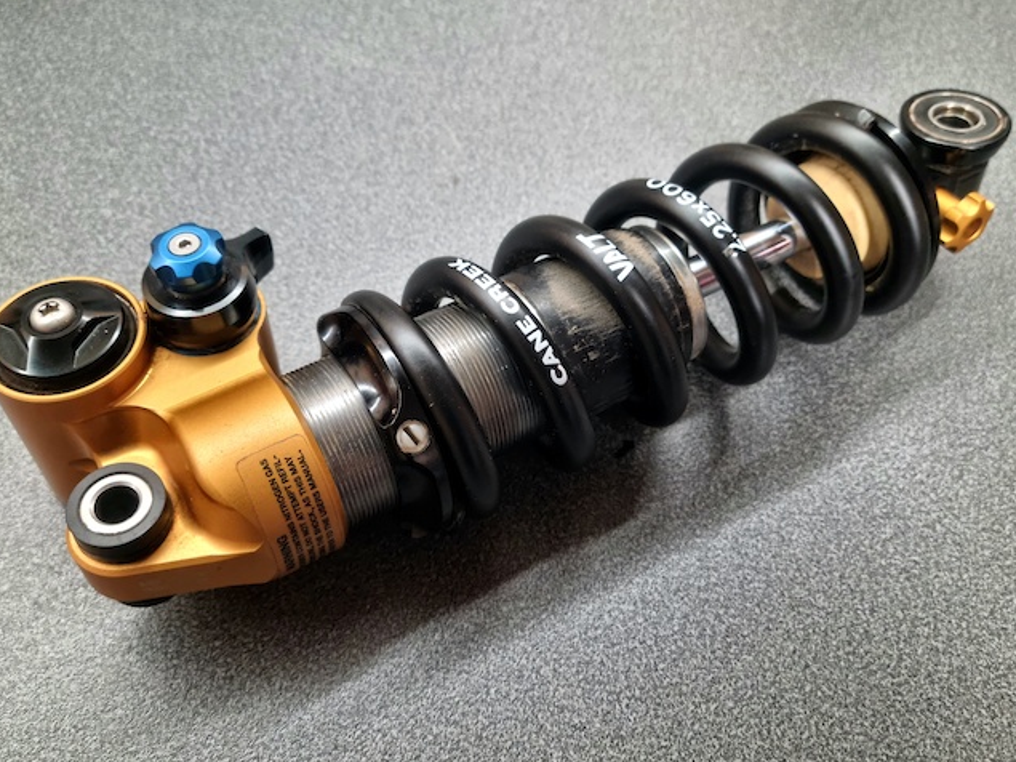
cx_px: 504
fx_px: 998
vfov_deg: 41.8
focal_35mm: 34
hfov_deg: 54.0
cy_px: 376
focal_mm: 5.9
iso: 200
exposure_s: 1/50
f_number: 2
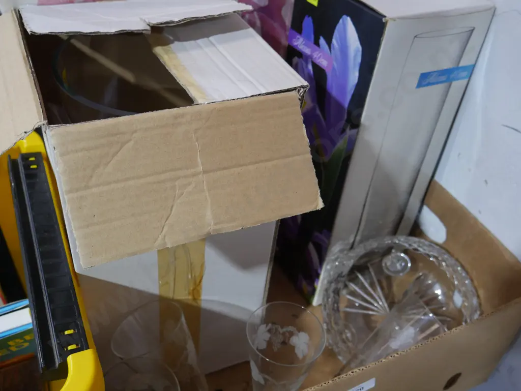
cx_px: 260
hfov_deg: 53.9
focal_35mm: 34
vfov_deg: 41.8
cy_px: 196
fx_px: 512
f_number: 4
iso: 1250
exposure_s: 1/60
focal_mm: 17
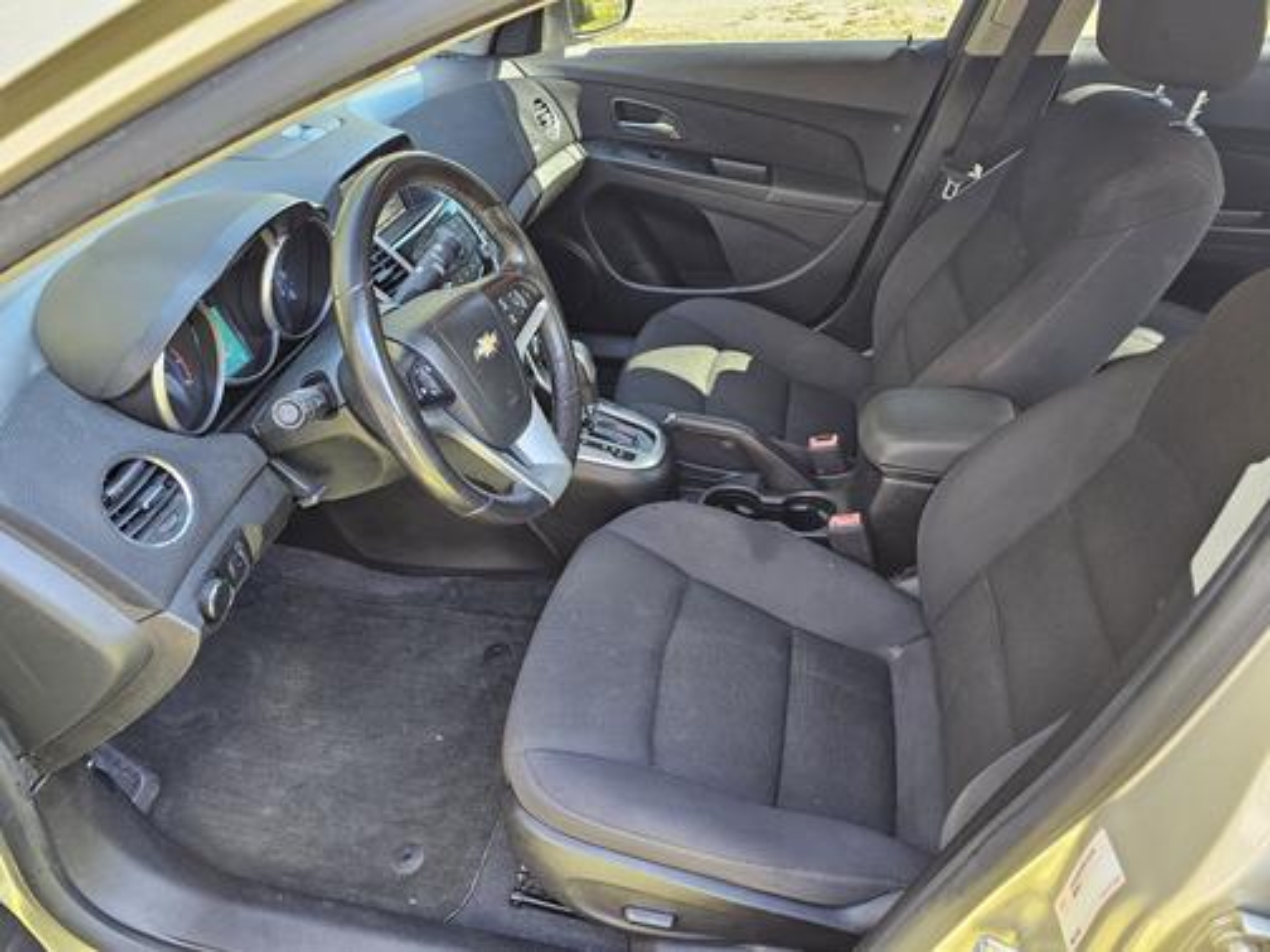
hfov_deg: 73.9
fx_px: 844
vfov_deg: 58.9
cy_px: 476
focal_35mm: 23
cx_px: 635
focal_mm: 6.3
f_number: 1.7
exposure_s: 1/120
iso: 320
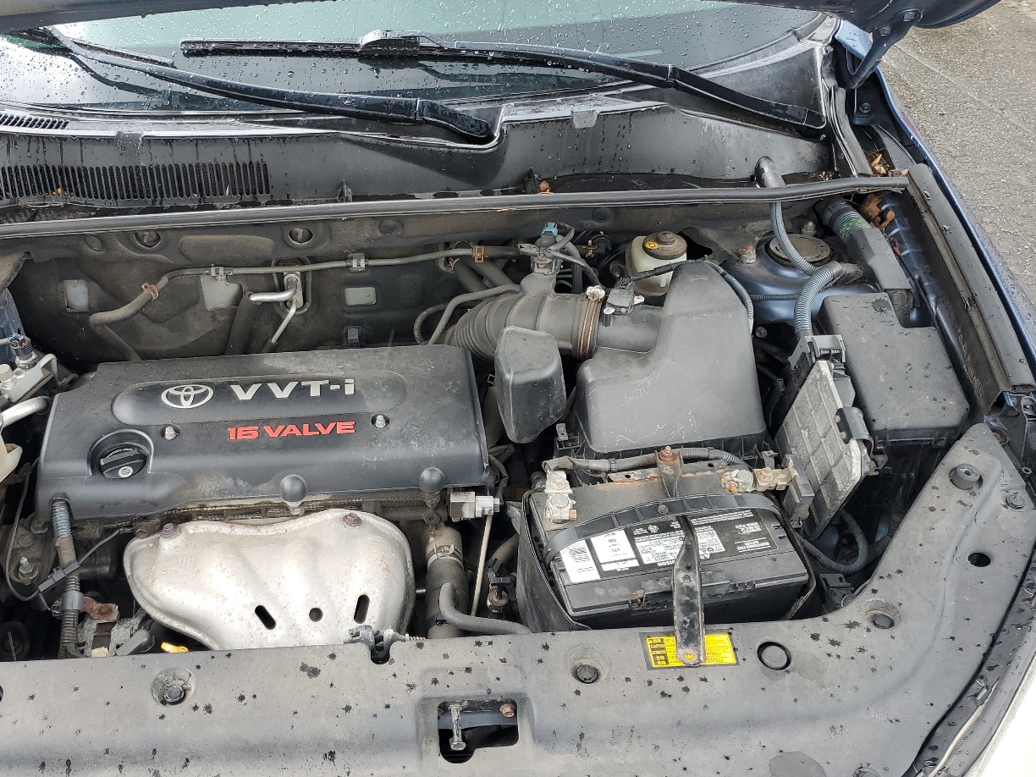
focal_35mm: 34
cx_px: 388
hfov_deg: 53.4
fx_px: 1018
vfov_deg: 41.8
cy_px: 389
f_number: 1.5
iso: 50
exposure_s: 1/172
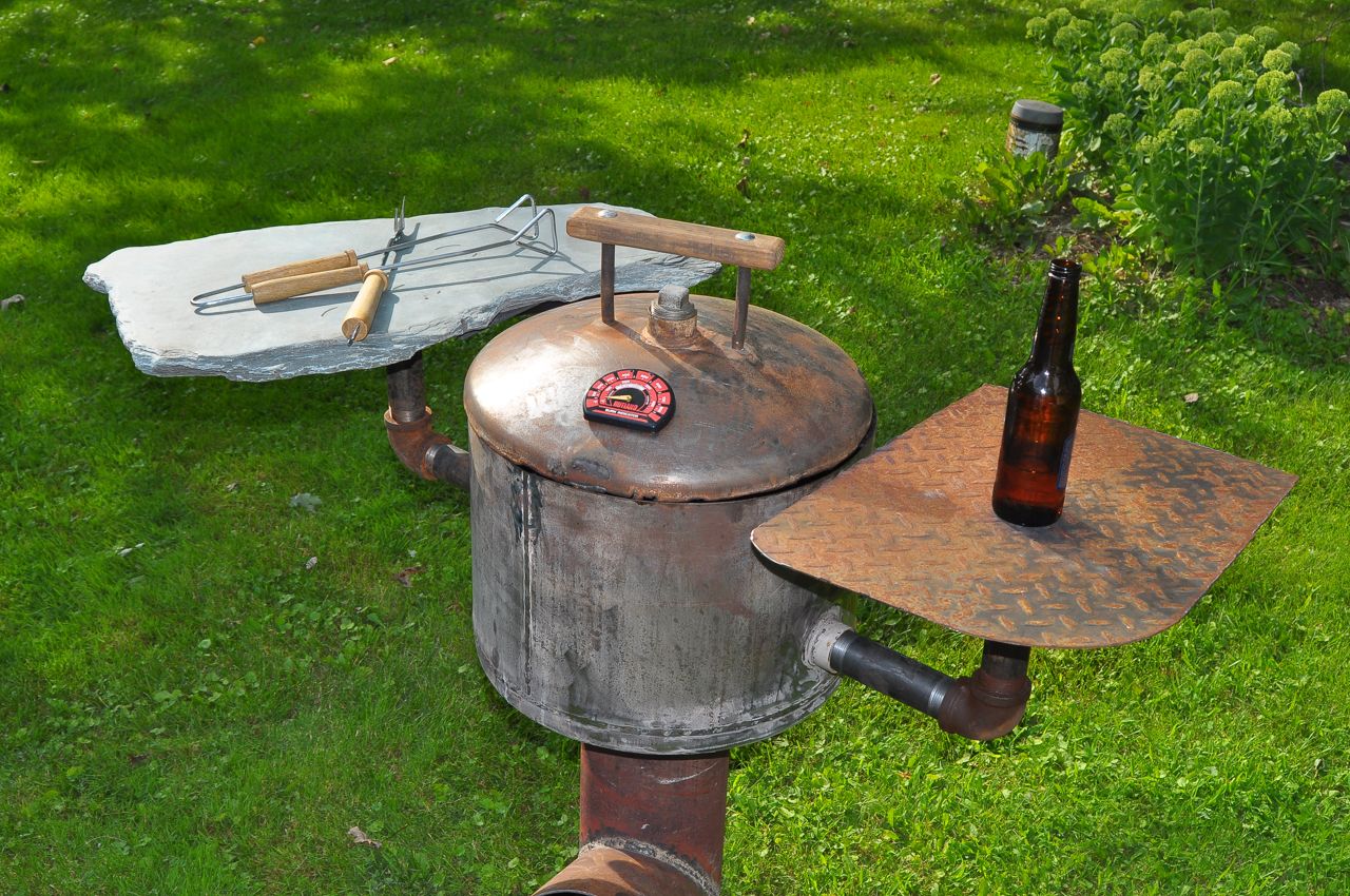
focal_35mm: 42
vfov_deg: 31.8
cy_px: 448
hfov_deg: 46.5
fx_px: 1573
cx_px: 675
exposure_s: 1/200
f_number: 8
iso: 200
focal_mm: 28
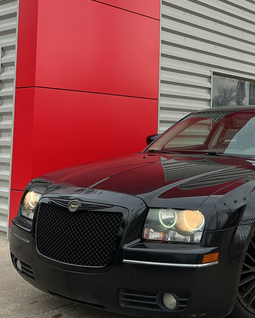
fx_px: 500
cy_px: 105
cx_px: 217
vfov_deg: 35.0
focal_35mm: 53
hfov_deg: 27.8
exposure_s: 1/556
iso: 25
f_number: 1.8
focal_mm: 3
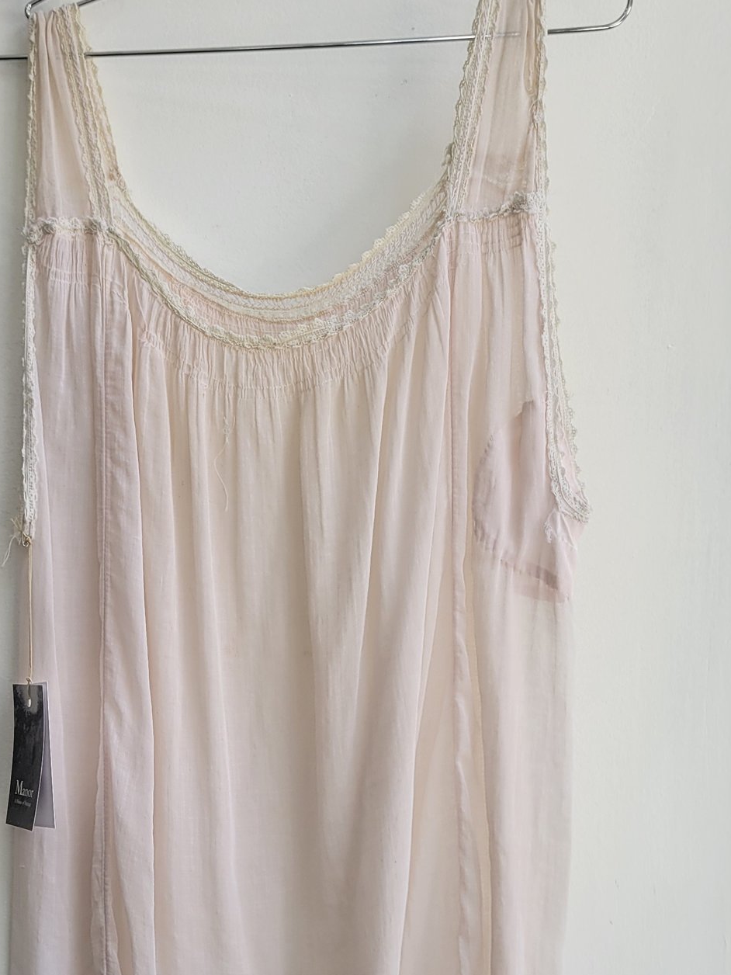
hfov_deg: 27.4
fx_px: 1492
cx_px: 279
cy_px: 732
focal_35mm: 53
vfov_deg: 35.4
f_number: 1.8
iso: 40
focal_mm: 5.4
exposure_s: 1/149
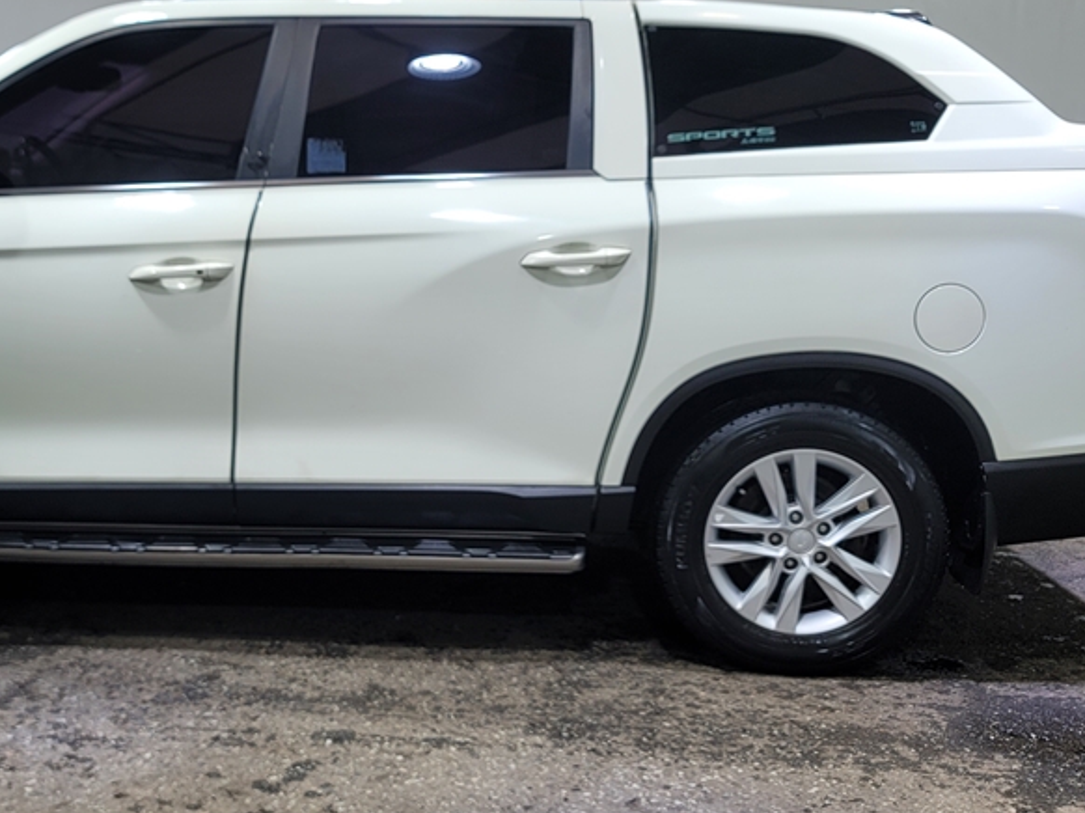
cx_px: 321
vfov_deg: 32.8
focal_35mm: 44
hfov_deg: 42.1
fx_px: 1379
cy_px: 375
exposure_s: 1/120
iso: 32
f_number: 1.8
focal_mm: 7
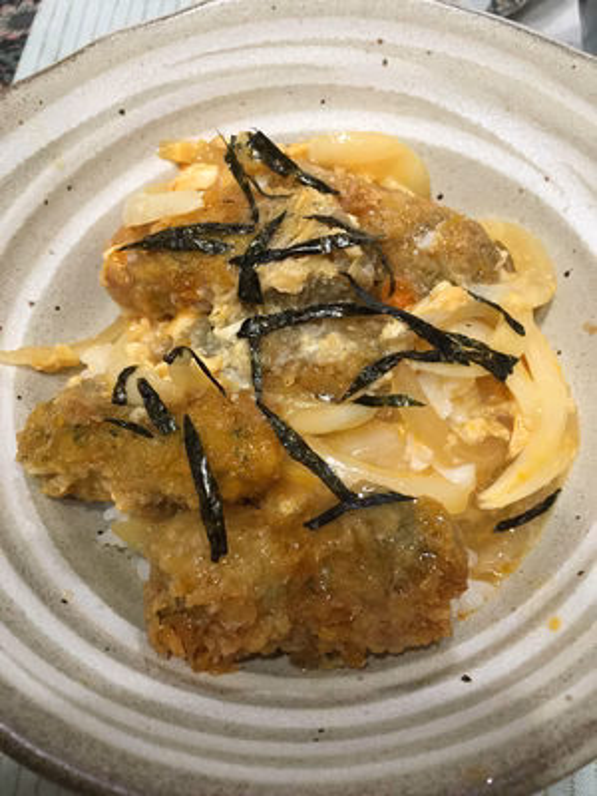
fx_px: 667
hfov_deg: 48.2
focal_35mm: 29
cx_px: 298
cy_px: 398
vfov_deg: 61.7
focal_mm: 4.15
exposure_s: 1/30
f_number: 2.2
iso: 160
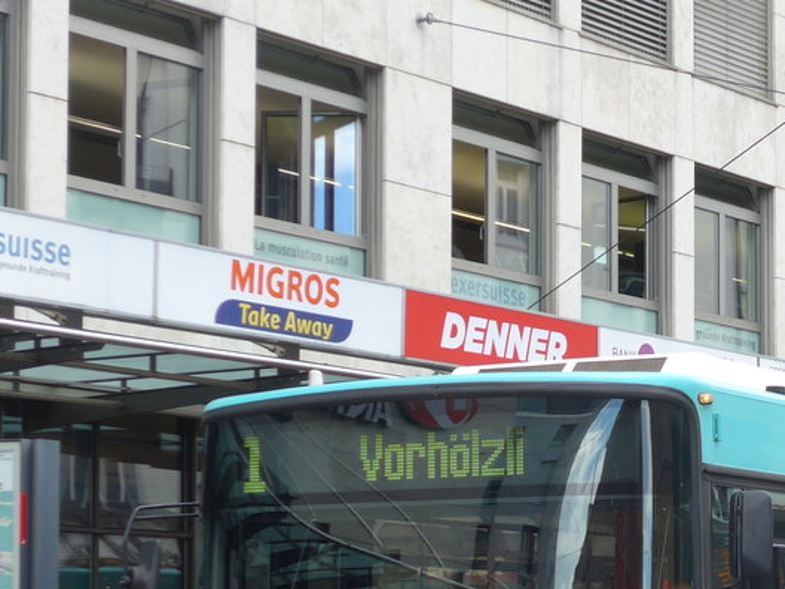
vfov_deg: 11.8
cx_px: 837
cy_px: 518
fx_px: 2835
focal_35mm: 125
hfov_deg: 15.4
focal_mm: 11.3
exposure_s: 1/250
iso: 80
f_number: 3.4
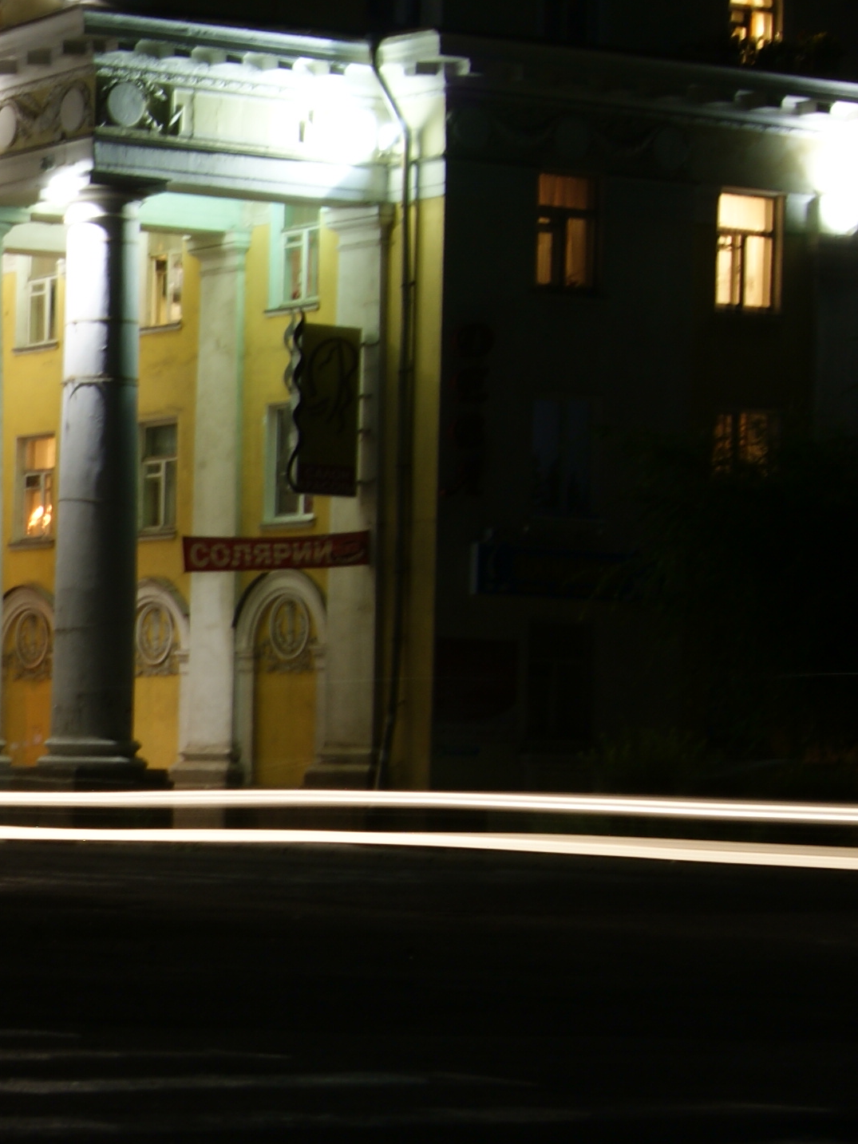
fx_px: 3868
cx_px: -599
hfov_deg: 11.8
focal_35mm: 117
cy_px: 814
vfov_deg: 16.8
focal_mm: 30
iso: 100
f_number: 11
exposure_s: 8
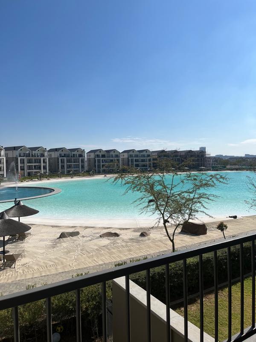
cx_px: 128
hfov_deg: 53.1
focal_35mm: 26
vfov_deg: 67.3
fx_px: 256
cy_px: 171
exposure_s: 1/8403
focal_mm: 5.1
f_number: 1.6
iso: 50
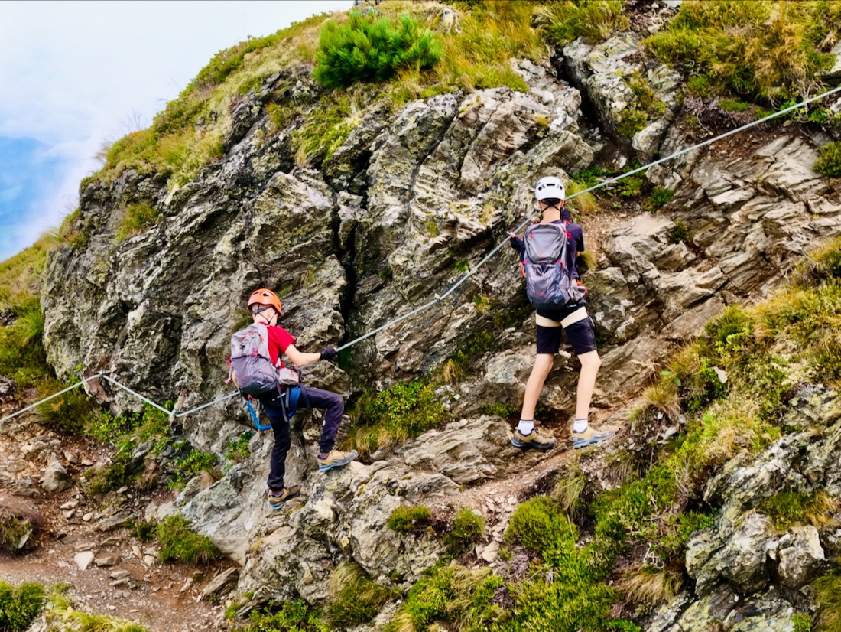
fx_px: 1701
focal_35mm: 70
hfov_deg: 27.8
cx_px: 420
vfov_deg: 21.0
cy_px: 316
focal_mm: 19.35
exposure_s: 1/320
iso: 200
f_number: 2.8
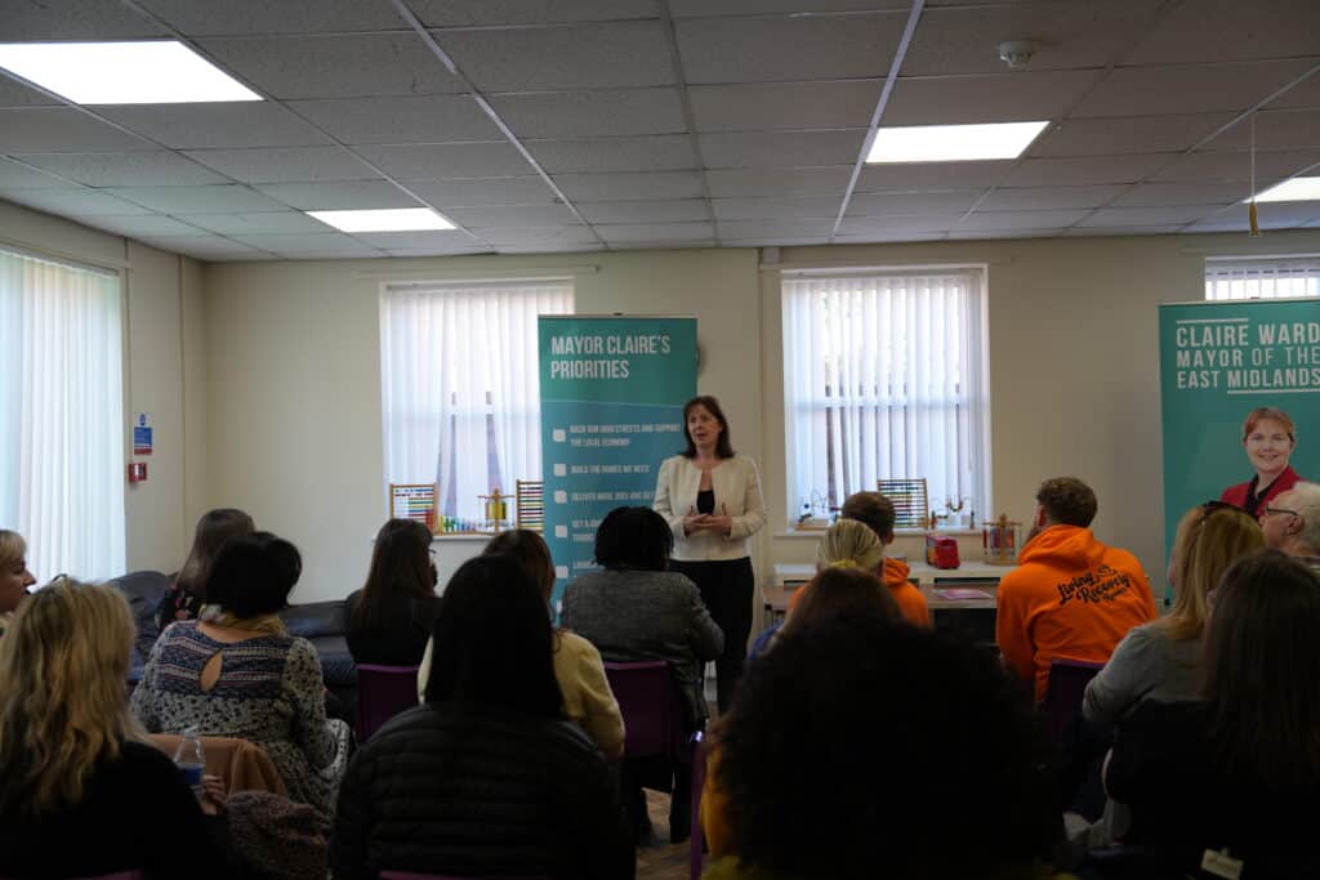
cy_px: 440
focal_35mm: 35
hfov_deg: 54.4
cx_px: 660
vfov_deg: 37.9
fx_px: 1283
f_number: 2.8
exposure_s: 1/50
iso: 100
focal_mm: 35
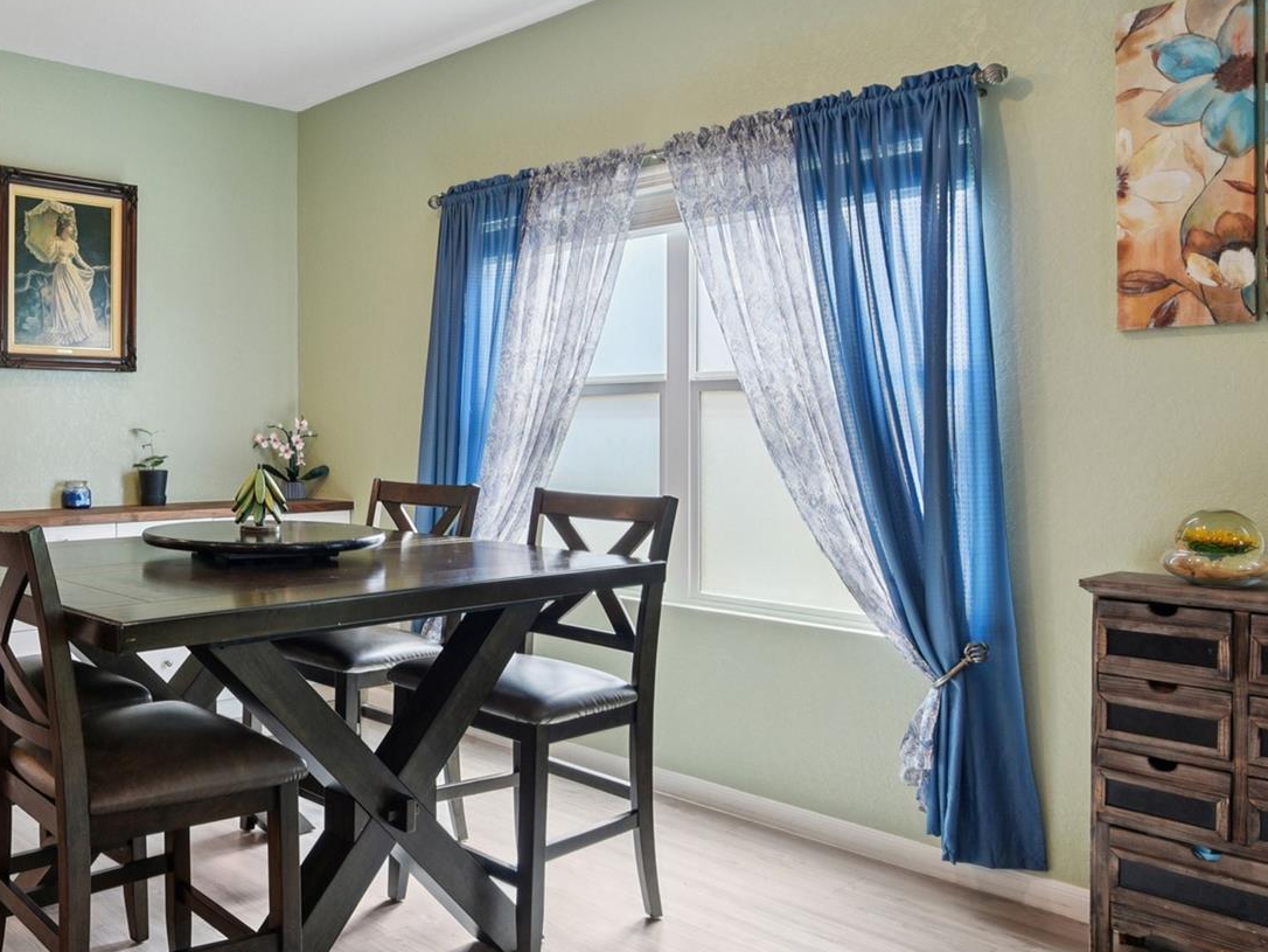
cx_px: 213
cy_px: 432
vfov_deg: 48.2
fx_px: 1063
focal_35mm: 29
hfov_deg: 56.1
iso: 500
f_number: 8
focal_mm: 16
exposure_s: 1/15
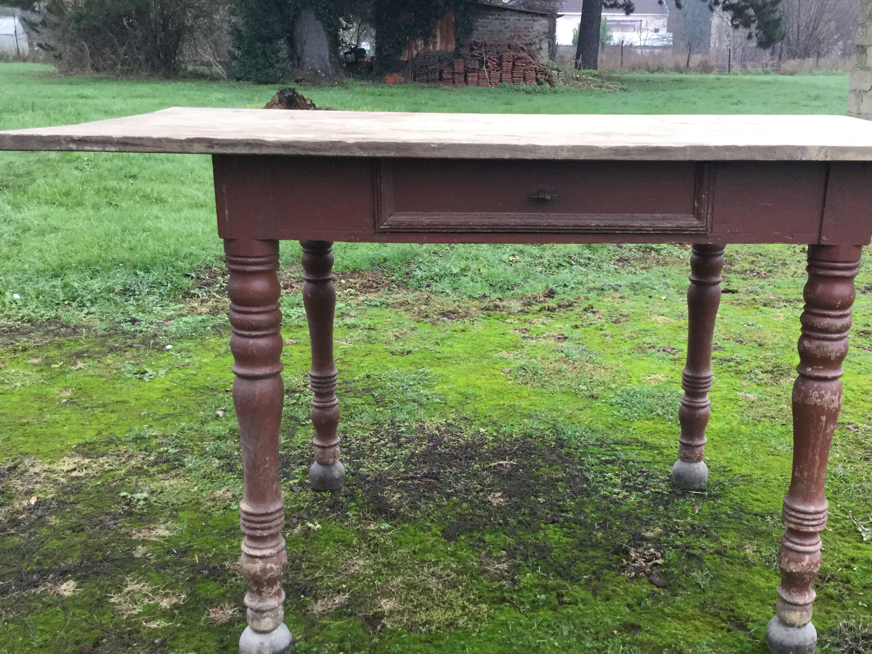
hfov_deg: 48.8
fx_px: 957
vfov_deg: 37.7
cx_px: 508
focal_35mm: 38
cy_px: 355
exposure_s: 1/33
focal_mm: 3.3
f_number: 2.4
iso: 50
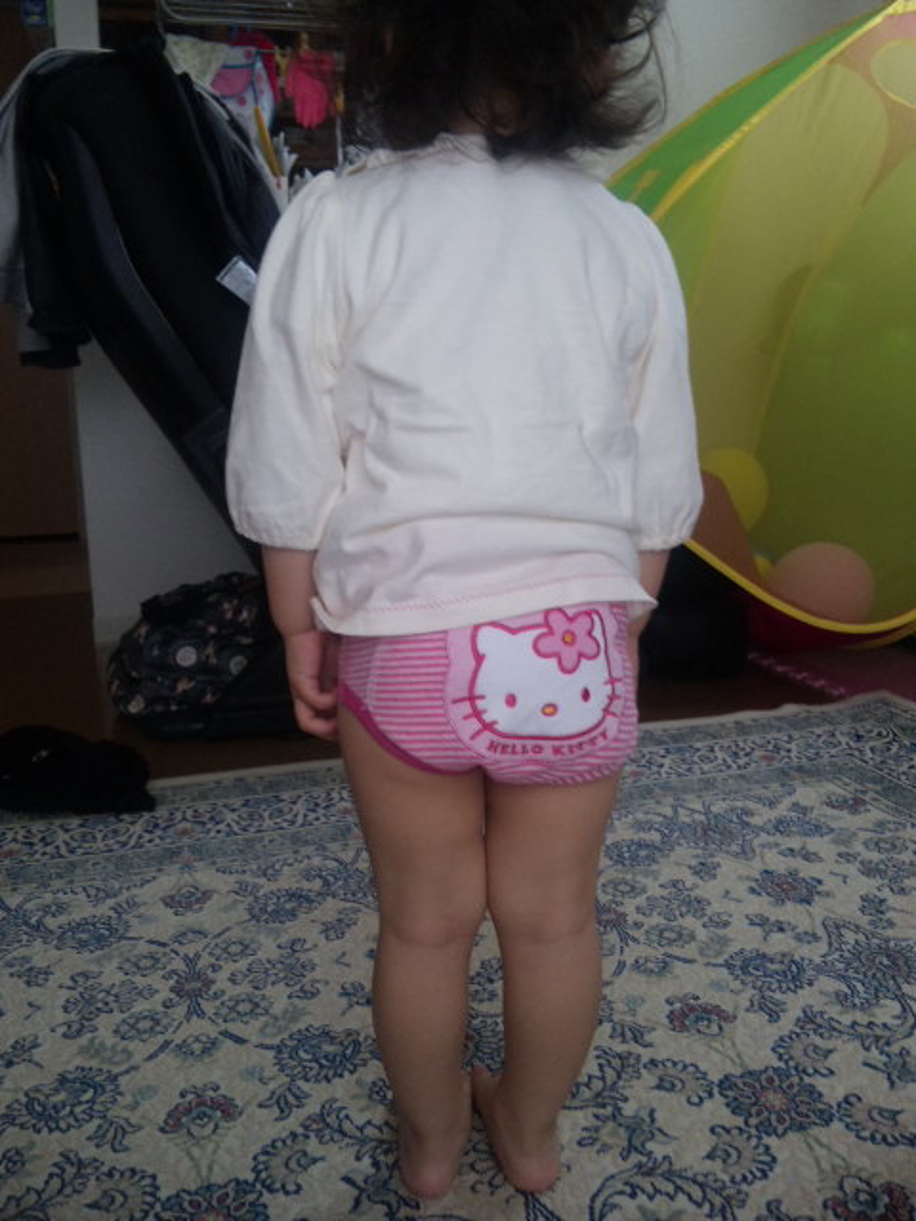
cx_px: 458
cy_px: 610
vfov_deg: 61.7
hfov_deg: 48.2
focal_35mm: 29
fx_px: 1023
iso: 104
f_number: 2.8
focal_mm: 4.82
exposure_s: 1/20
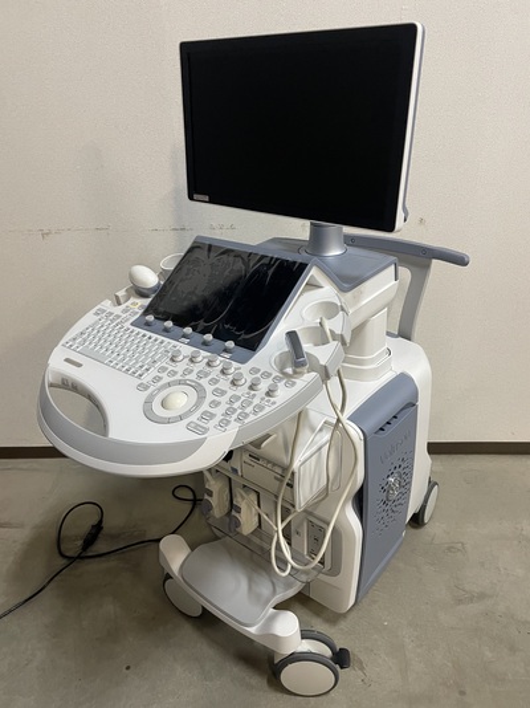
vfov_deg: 67.3
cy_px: 354
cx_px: 265
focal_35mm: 26
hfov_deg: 53.0
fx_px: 531
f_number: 1.6
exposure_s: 1/60
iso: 400
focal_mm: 4.2
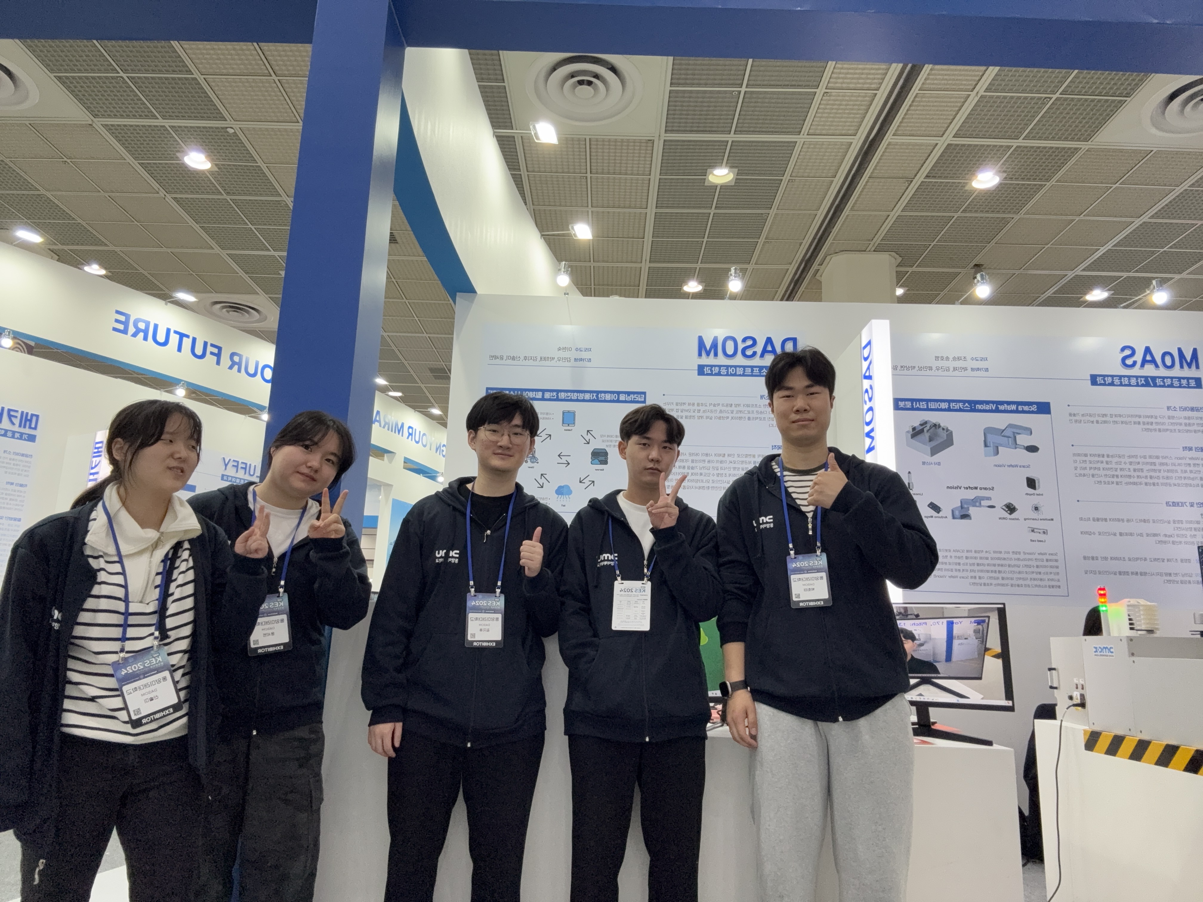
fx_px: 799
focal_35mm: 23
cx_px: 602
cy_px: 451
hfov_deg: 73.9
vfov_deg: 58.9
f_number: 1.9
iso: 64
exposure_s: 1/60
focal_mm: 2.69
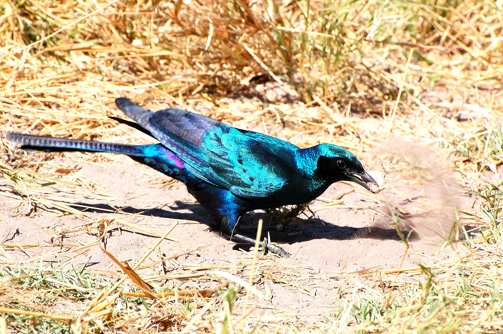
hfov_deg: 4.3
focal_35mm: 485
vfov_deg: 2.8
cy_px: 175
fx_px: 6769
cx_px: 241
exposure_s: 1/160
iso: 200
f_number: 11
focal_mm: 300
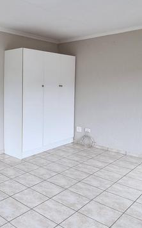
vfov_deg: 60.9
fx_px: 192
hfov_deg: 35.9
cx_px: -5
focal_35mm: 31
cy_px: 95
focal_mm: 2.2
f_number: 2.2
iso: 64
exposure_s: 1/100
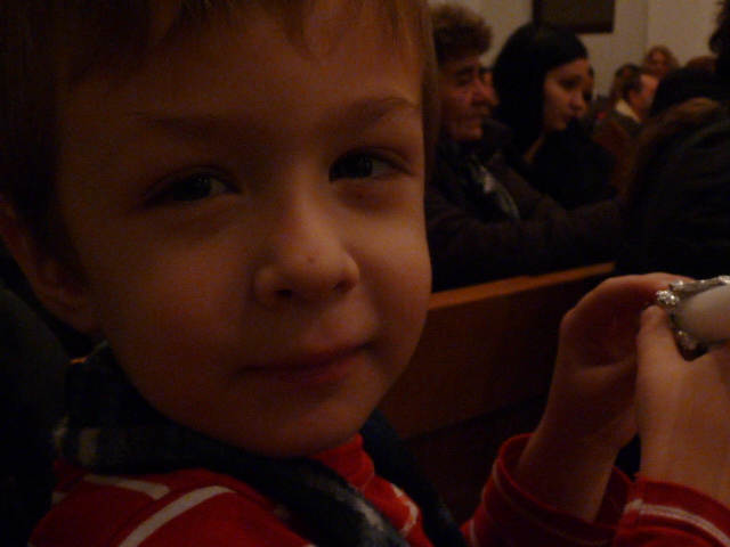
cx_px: 365
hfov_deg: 38.9
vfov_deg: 29.7
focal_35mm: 49
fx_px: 1033
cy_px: 274
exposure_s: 1/40
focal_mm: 4.8
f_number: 2.8
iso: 400
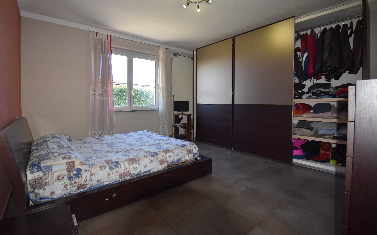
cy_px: 108
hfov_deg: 97.8
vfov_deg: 71.1
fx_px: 164
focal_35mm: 16
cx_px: 181
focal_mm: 10
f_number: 5.6
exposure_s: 1/125
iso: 800
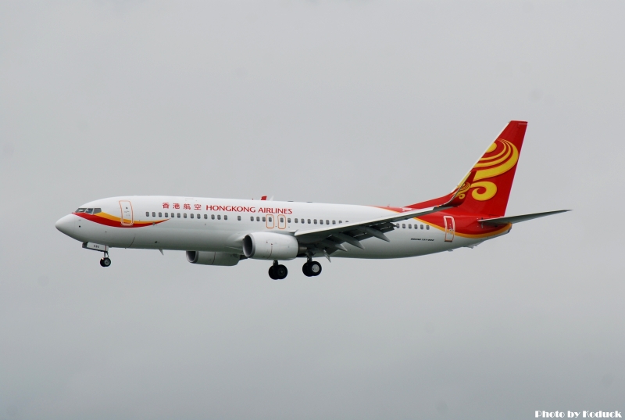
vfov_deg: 2.7
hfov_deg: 4.0
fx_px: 8872
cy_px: 210
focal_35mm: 510
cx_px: 312
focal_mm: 340
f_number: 7.1
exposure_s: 1/800
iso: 200
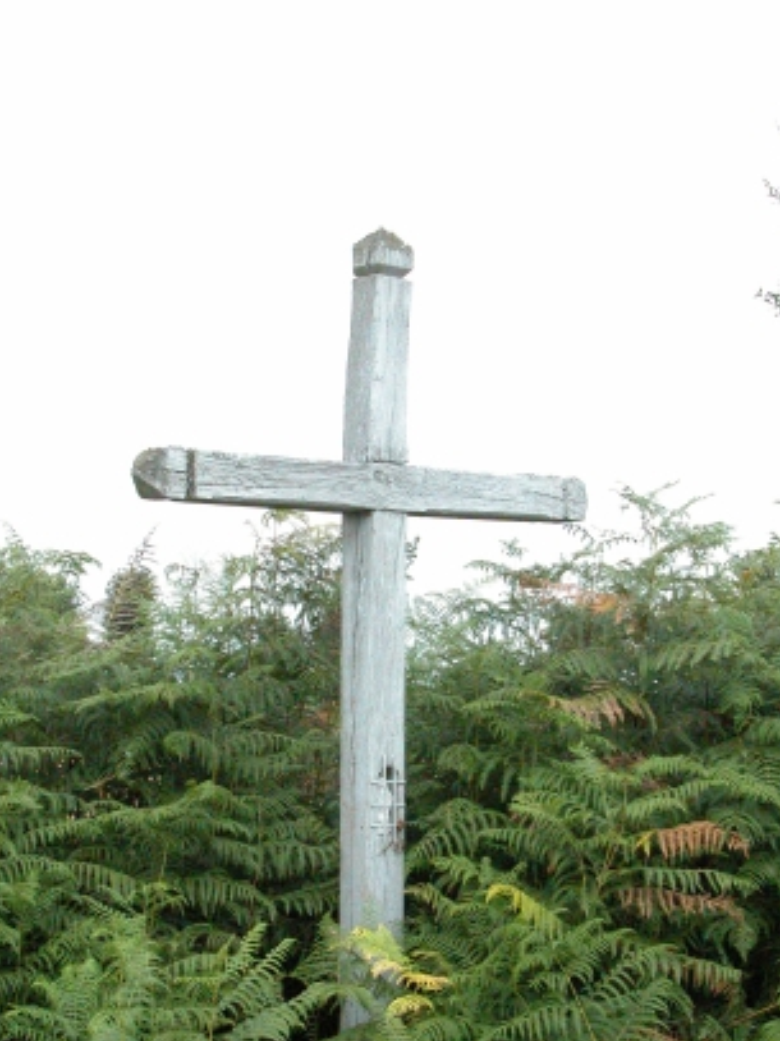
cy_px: 634
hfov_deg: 17.8
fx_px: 2495
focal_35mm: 83
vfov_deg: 23.5
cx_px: 381
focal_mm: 16.8
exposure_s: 1/882
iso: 800
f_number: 7.3
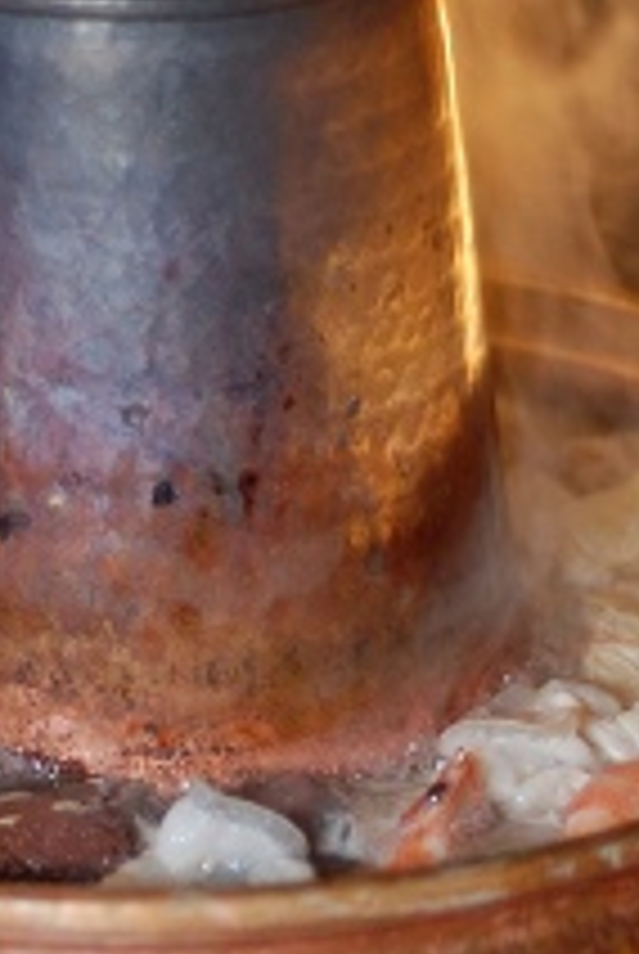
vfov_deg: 10.0
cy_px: 684
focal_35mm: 205
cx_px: 166
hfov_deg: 6.7
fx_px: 5440
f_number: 1.8
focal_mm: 50
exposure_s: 1/80
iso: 200
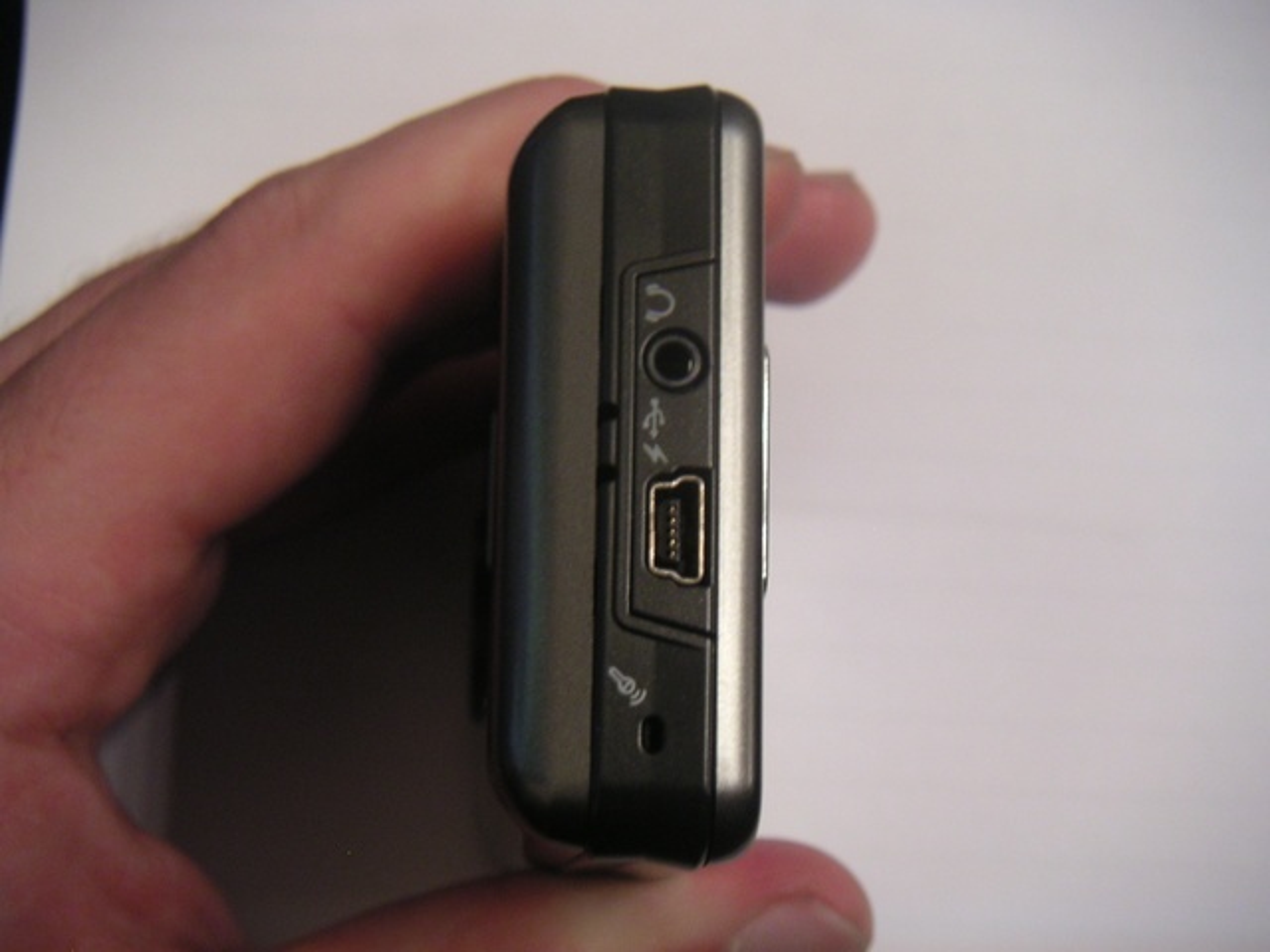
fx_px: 1761
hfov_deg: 39.7
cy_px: 476
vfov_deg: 30.3
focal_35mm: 48
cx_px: 635
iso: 100
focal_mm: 7.5
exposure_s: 1/8
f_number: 2.9
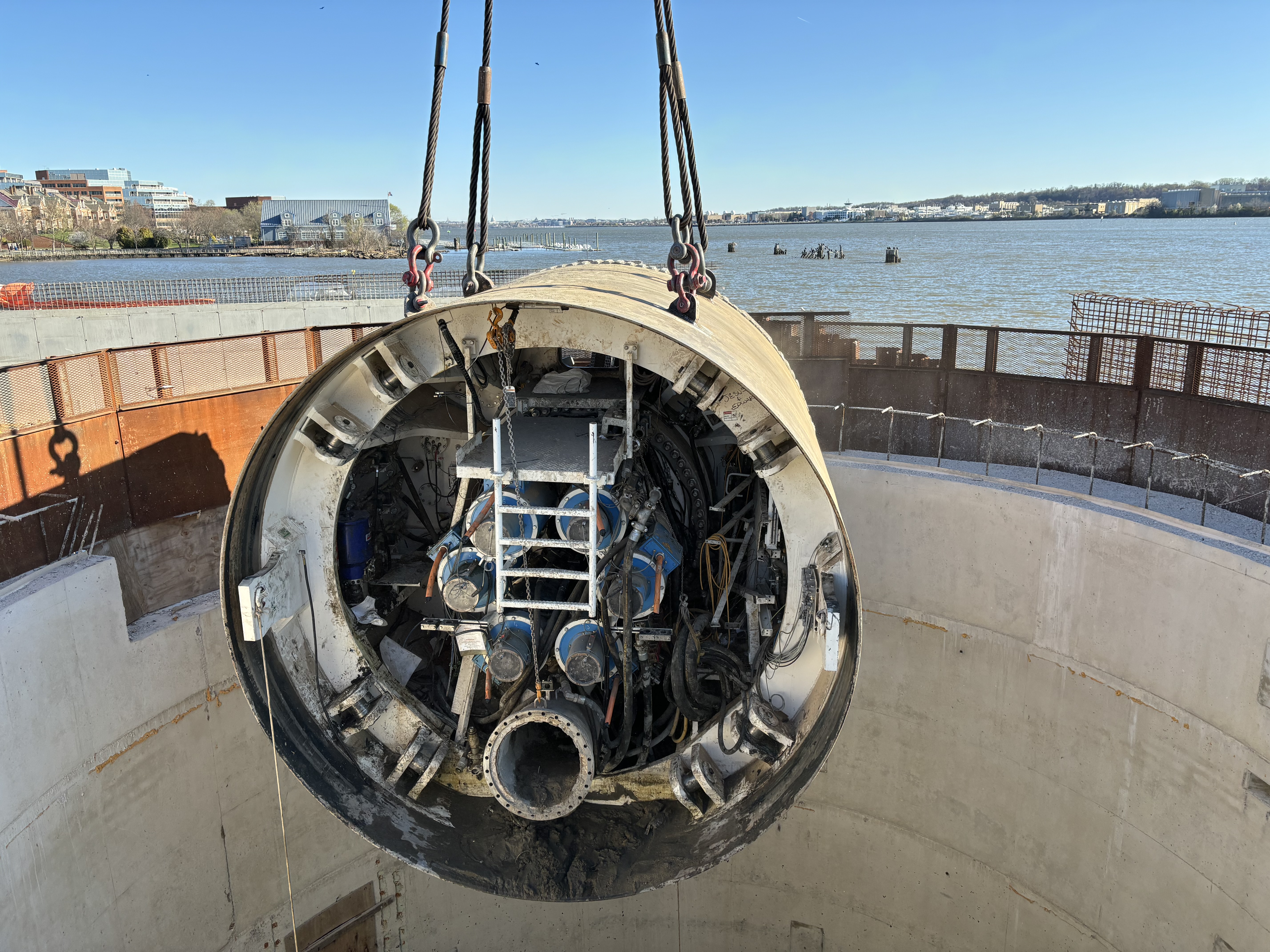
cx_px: 635
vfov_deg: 53.1
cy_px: 476
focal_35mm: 26
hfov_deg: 67.3
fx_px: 954
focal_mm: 5.96
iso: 50
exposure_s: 1/1295
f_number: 1.6
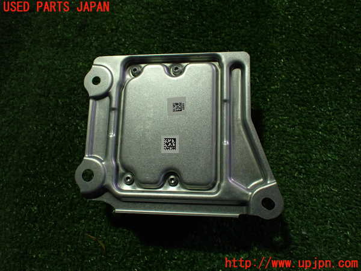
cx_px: 180
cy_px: 136
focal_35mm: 30
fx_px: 313
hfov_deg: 60.0
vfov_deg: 46.8
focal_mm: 5.4
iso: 500
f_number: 2.3
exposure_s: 1/125
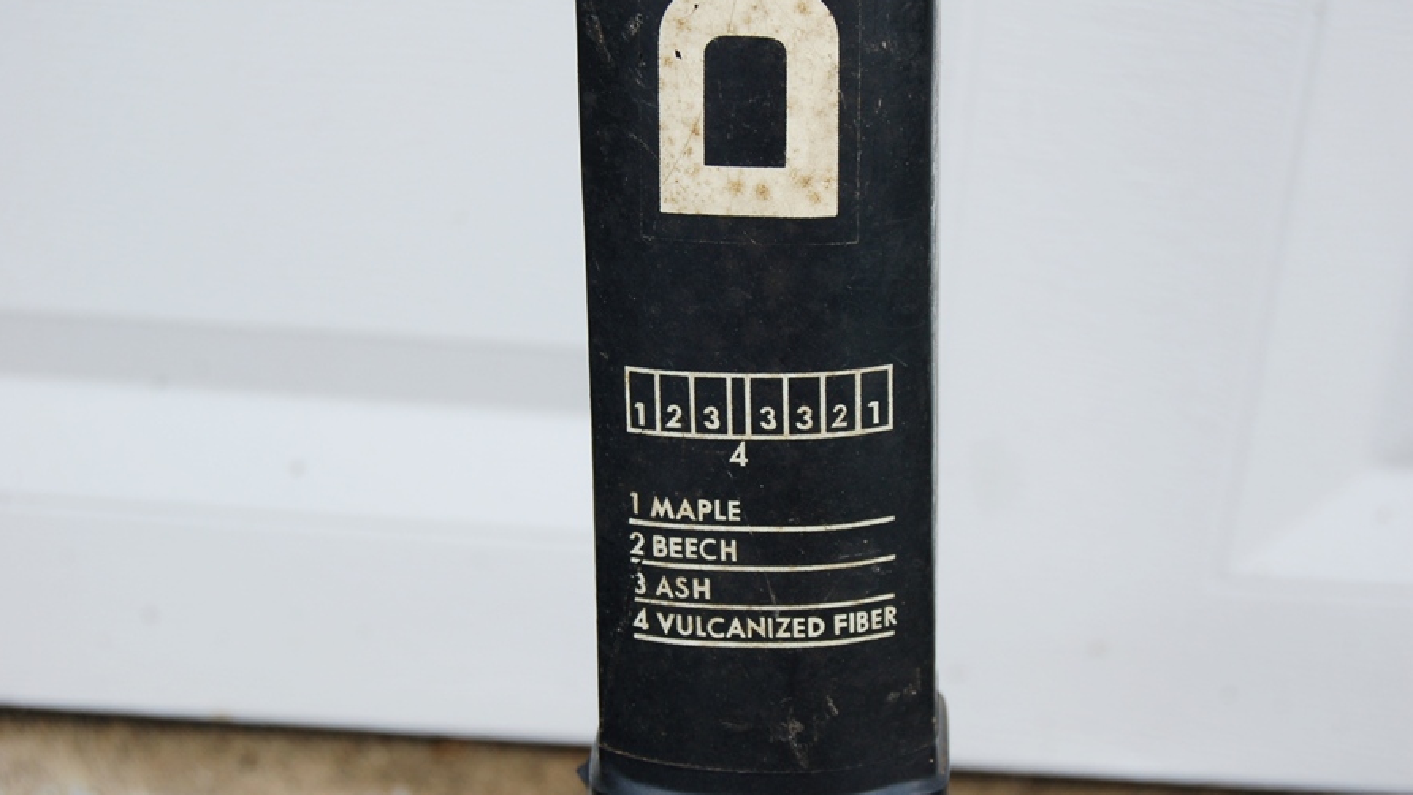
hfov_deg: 29.0
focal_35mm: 73
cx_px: 705
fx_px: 2735
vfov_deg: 16.5
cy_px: 407
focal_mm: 46
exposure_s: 1/160
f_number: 6.3
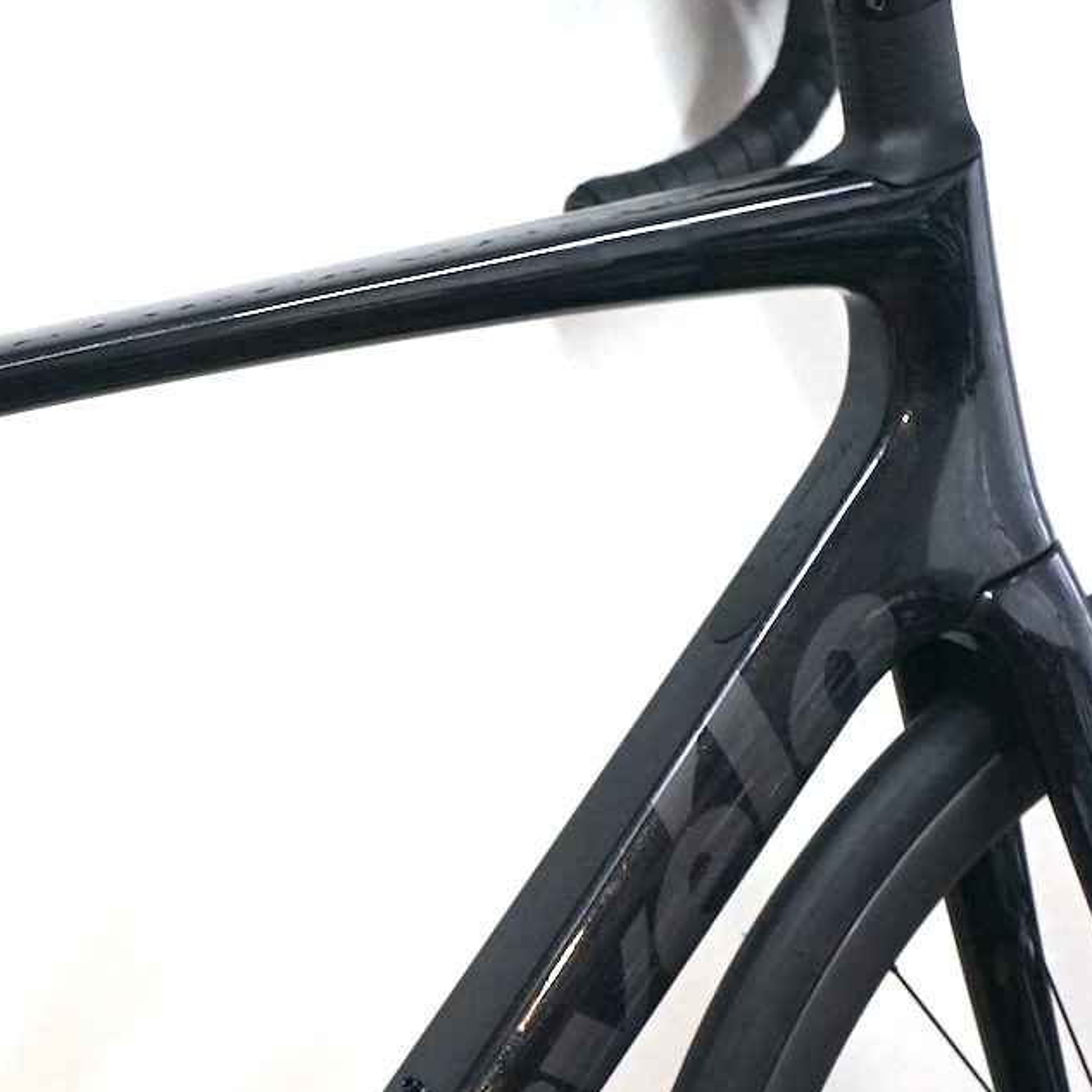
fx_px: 4533
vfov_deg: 13.7
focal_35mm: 127
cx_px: -66
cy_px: 900
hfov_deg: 13.5
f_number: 4.5
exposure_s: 1/160
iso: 2000
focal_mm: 43
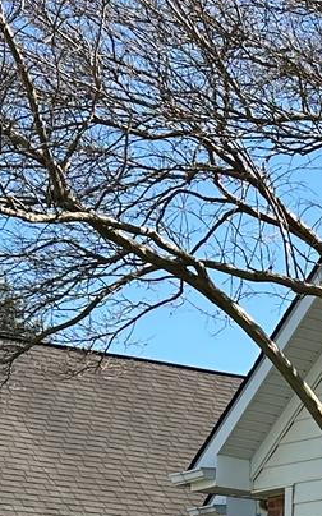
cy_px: 554
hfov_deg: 9.8
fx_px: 1814
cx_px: 525
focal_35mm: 129
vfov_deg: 15.8
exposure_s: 1/2967
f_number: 1.78
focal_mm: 6.86
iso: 80
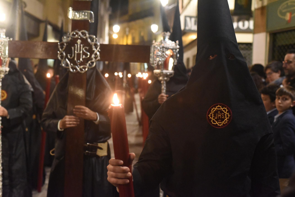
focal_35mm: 50
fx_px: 410
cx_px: 148
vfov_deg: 27.0
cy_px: 98
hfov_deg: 39.6
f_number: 3.5
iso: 12800
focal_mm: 50
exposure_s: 1/125
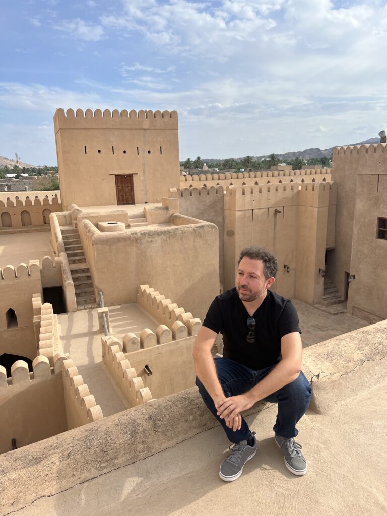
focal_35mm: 26
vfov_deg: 67.3
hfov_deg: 53.1
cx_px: 194
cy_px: 258
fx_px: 388
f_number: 1.5
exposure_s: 1/4274
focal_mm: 5.7
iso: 50
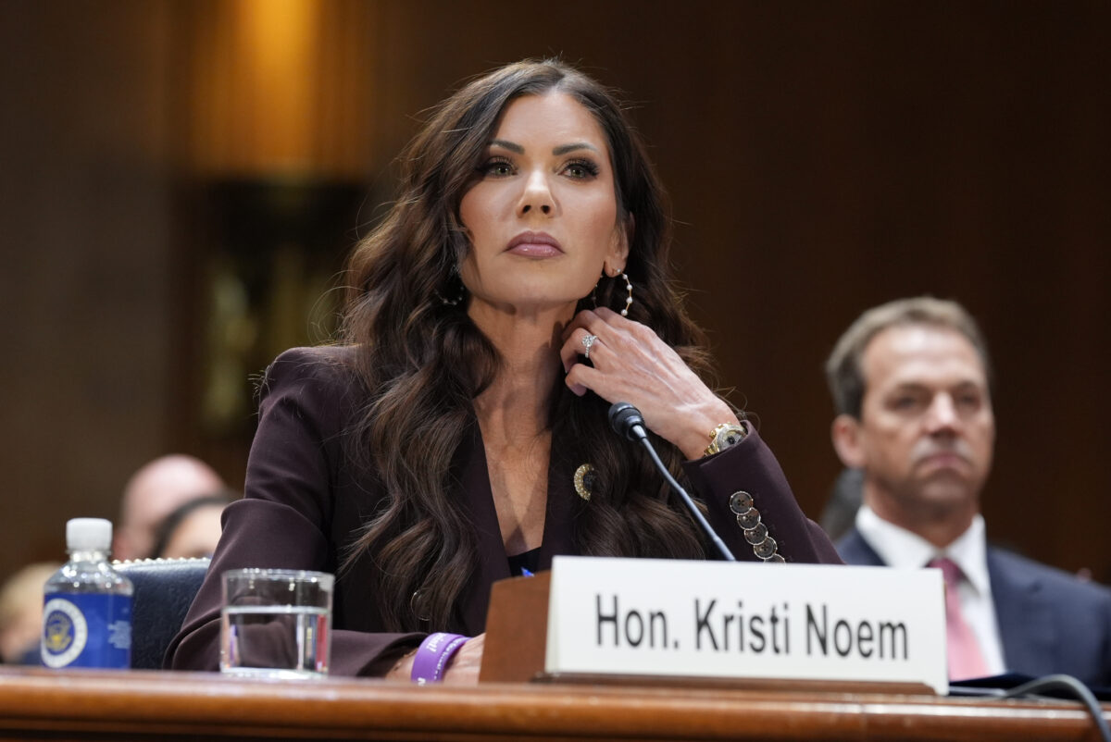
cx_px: 556
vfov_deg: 6.8
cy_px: 371
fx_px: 6238
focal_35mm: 202
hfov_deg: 10.2
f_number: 4
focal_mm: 135
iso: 2000
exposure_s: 1/125
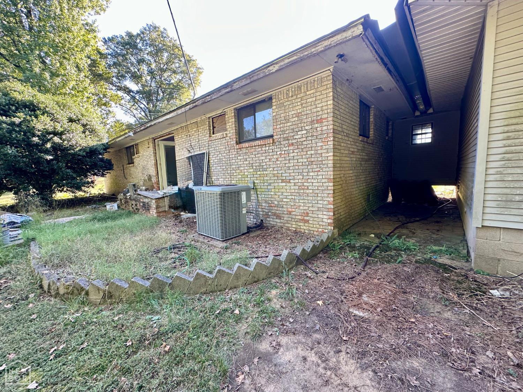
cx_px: 262
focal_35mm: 14
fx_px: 212
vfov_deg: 85.7
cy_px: 196
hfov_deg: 102.1
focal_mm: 2.22
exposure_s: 1/99
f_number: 2.2
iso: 80
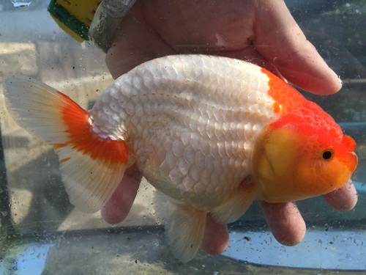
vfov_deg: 48.2
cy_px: 138
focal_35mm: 29
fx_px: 307
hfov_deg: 61.7
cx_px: 183
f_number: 2.2
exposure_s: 1/618
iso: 32
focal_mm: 4.15
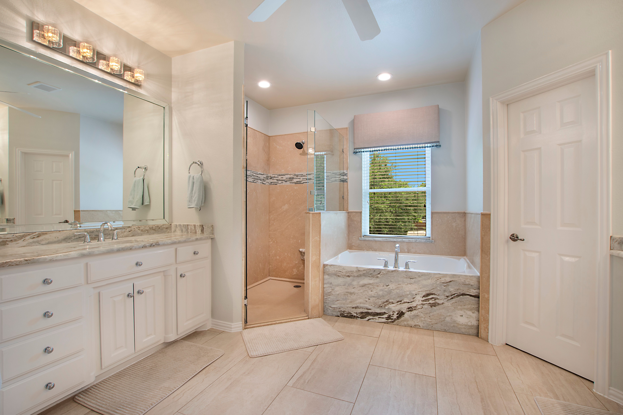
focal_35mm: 15
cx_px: 312
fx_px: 260
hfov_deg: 100.4
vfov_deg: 77.3
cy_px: 208
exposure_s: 1/30
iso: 100
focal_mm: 10
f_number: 8
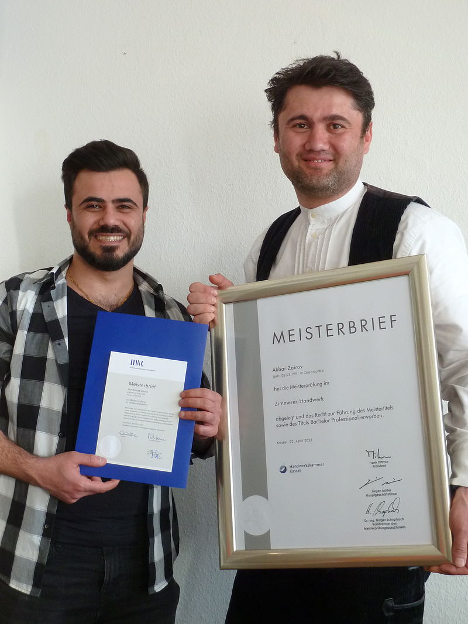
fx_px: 865
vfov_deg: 39.7
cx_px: 234
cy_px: 312
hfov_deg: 30.3
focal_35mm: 48
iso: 250
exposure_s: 1/30
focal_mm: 7.9
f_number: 3.8
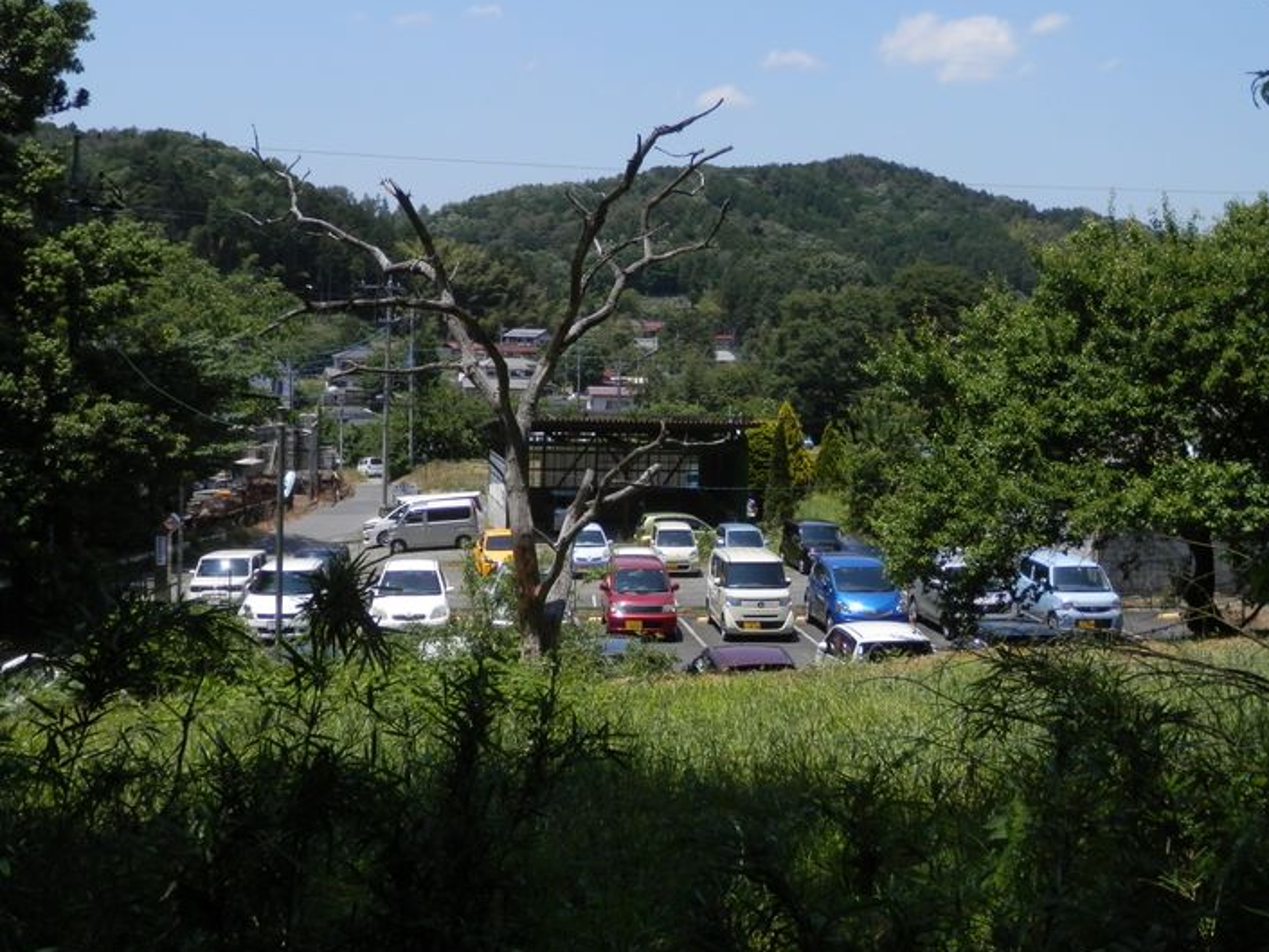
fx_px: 1540
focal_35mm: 42
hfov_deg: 44.8
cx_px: 662
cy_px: 419
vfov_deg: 34.3
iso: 80
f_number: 3.6
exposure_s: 1/1000
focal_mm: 6.6
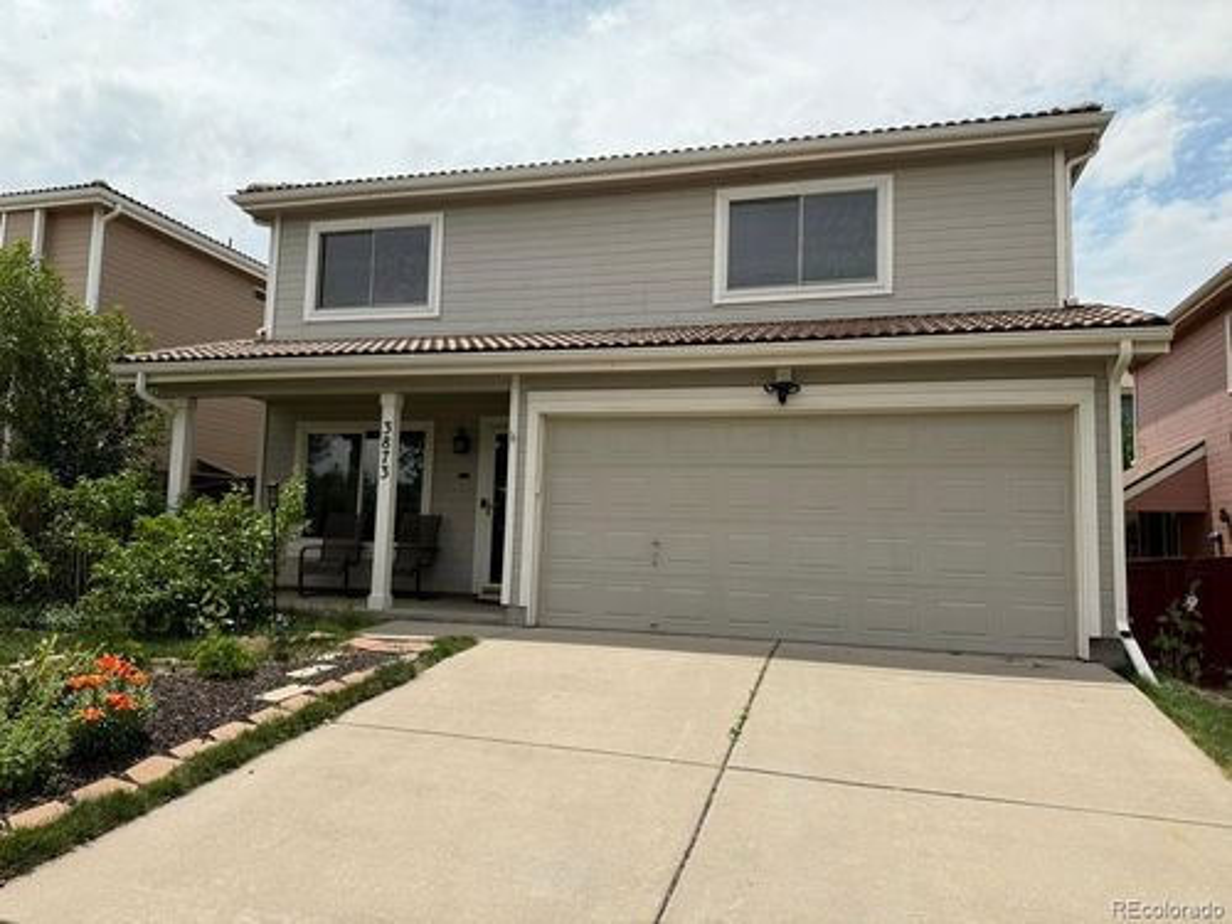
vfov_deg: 56.8
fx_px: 854
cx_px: 616
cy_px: 462
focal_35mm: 24
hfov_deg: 71.6
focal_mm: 6.76
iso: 80
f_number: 1.78
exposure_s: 1/3021
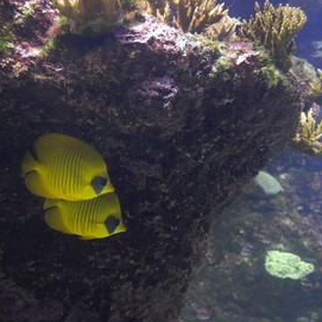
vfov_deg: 54.6
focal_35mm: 30
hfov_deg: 54.5
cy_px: 160
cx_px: 171
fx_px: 312
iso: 400
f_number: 4
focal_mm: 15
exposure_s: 1/45
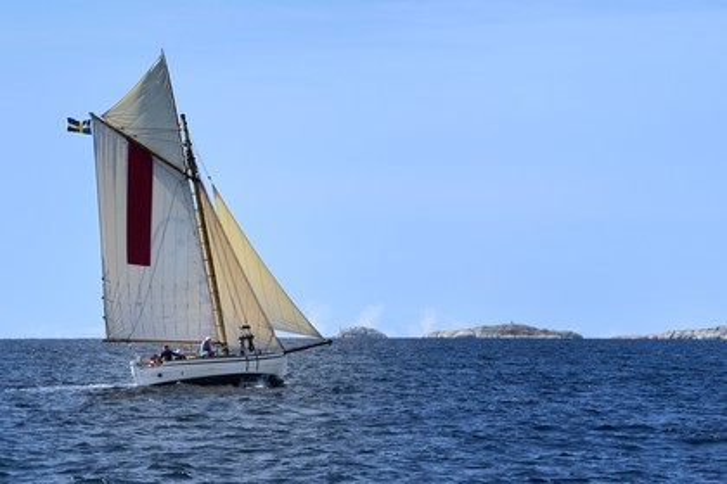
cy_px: 242
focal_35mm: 200
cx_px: 364
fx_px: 4039
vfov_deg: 6.9
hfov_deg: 10.3
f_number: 7.1
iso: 200
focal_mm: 200
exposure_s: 1/1000
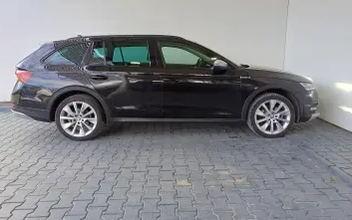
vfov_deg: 45.9
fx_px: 259
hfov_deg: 68.4
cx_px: 174
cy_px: 91
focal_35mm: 27
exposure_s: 1/107
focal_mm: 4.65
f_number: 1.8
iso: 50
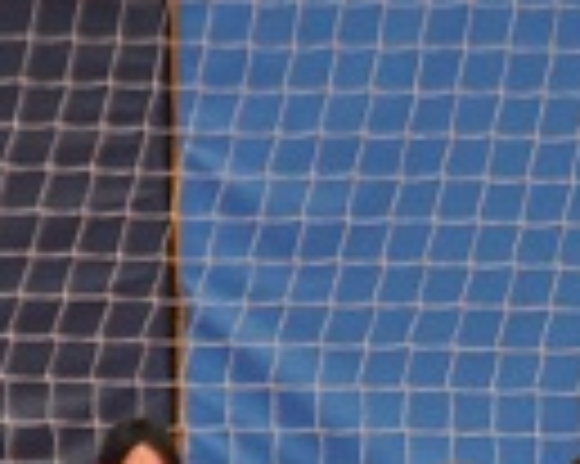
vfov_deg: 2.3
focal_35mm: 685
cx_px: 701
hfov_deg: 2.8
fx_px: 11753
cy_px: 613
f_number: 5.6
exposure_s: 1/100
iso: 1600
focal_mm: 105
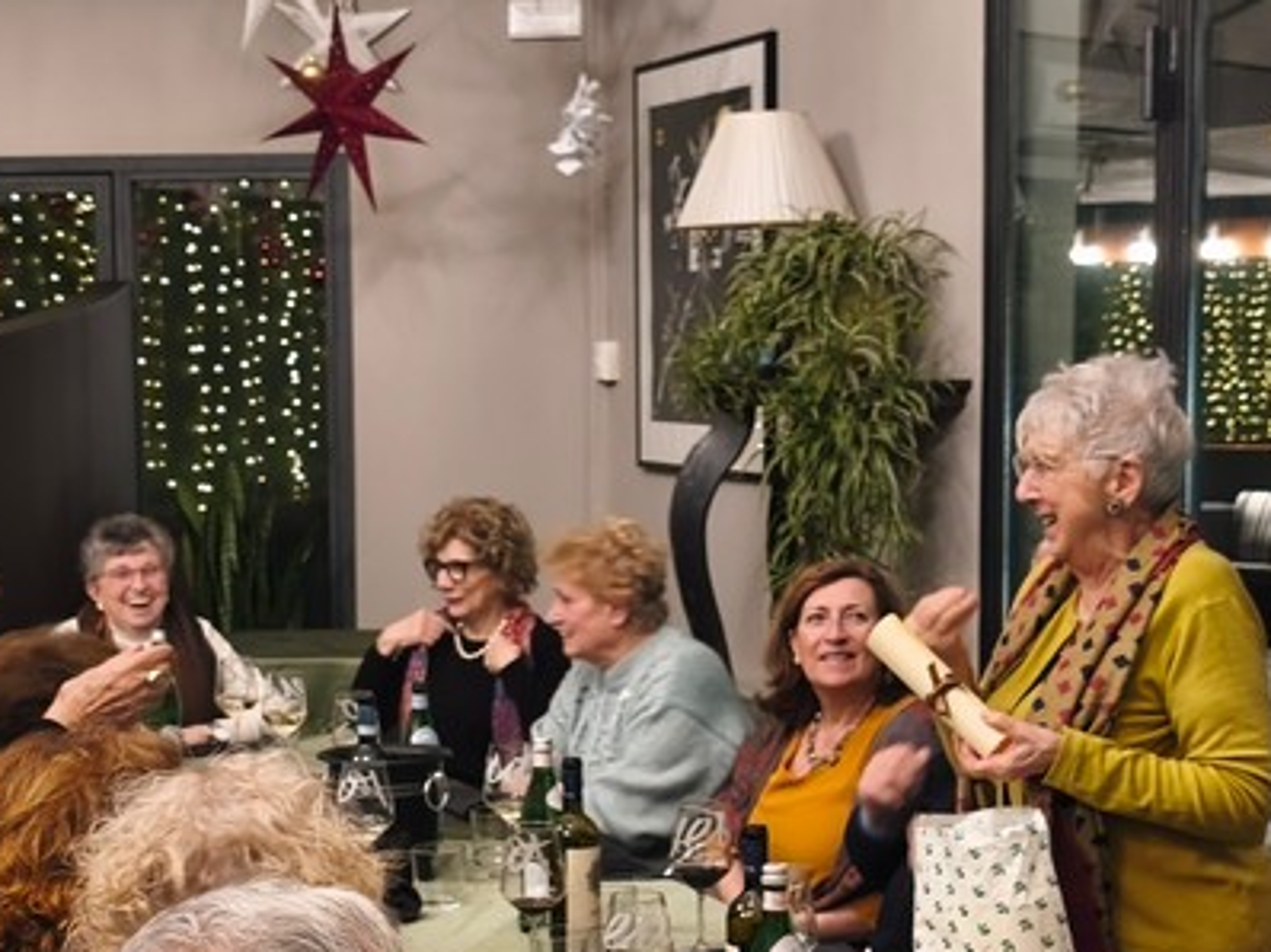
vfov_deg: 19.8
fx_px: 2715
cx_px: 616
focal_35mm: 74
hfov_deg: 26.3
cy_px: 639
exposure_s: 1/33.3
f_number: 1.65
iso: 1000
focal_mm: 6.18
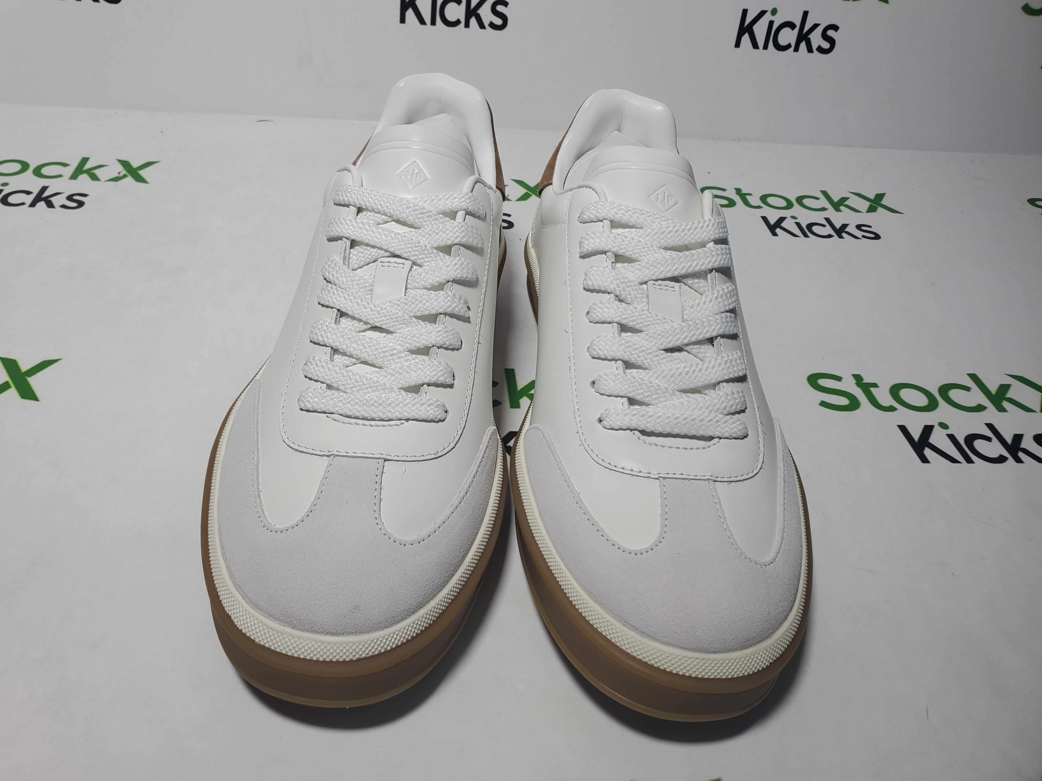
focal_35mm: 27
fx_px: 813
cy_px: 386
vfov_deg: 51.4
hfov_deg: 65.3
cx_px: 507
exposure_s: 1/342
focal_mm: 4.3
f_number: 2.4
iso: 50
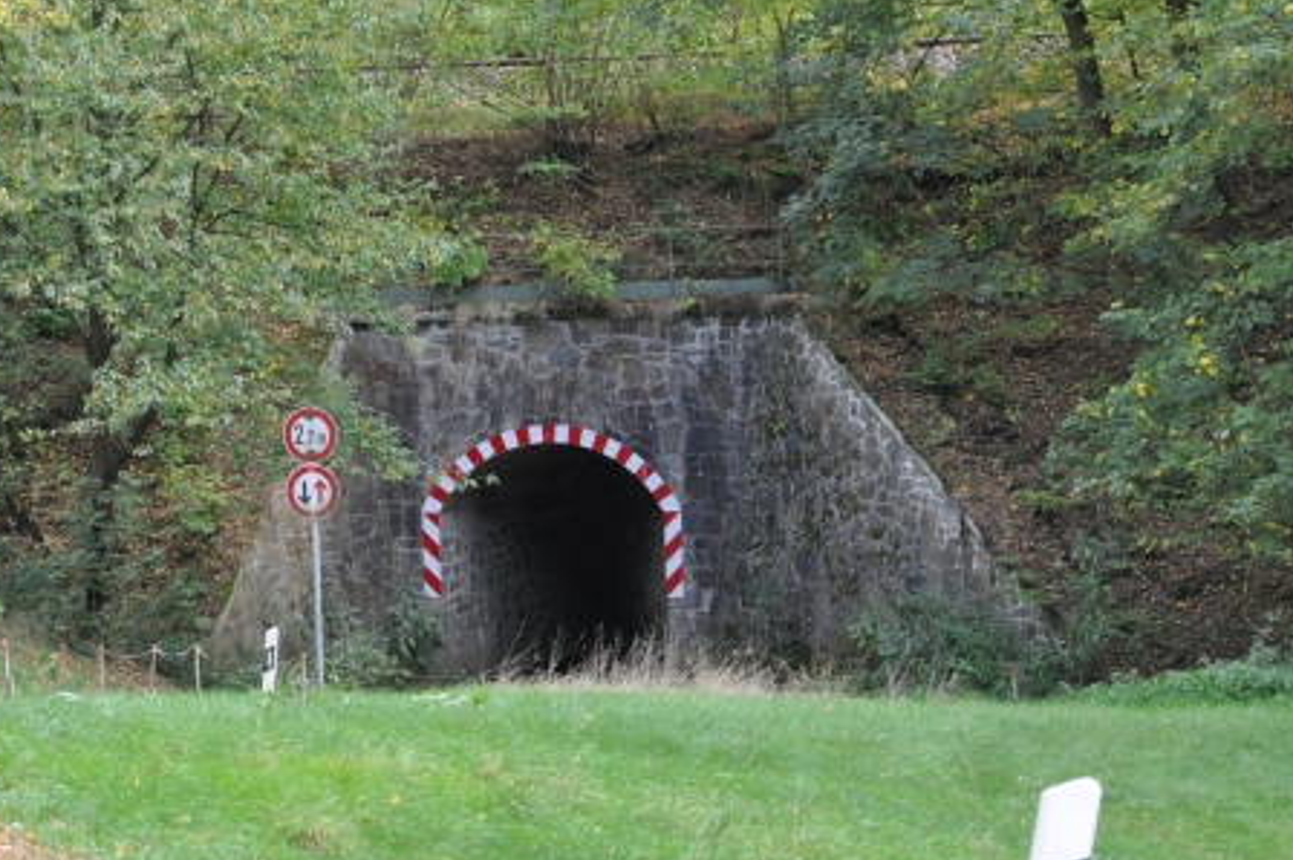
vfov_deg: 6.2
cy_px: 498
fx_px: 7932
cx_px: 545
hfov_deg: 9.3
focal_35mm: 221
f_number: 9
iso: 800
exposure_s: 1/100
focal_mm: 110
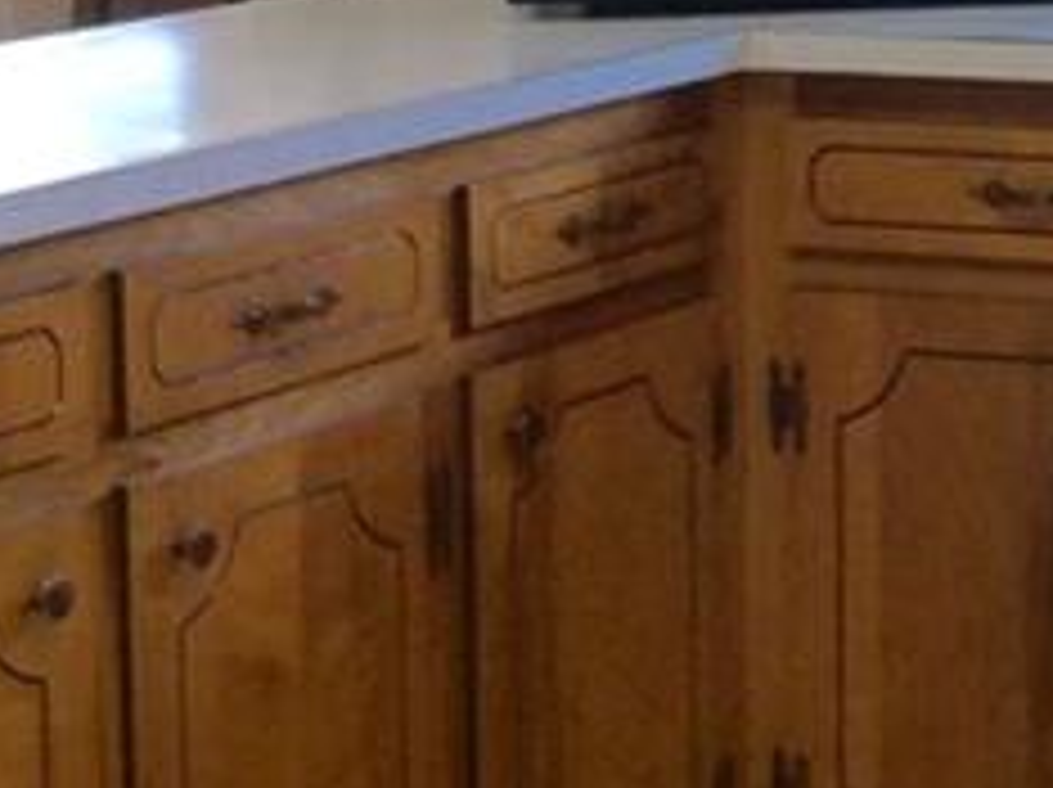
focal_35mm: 140
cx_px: 1962
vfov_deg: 10.4
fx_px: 4254
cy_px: -185
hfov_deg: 12.7
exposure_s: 1/24
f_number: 2.4
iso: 32
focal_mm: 3.3
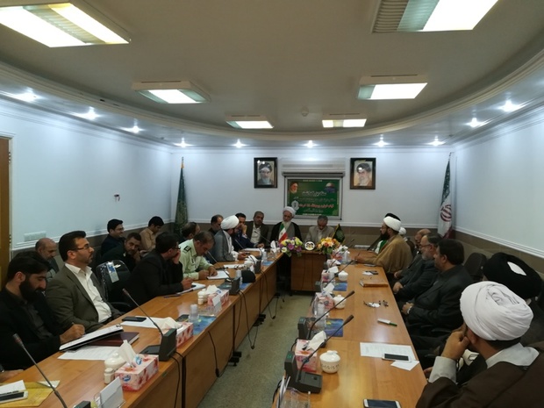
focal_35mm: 26
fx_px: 409
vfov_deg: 53.1
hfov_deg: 67.3
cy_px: 204
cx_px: 272
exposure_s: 1/33.3
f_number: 2.2
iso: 160
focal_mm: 3.83
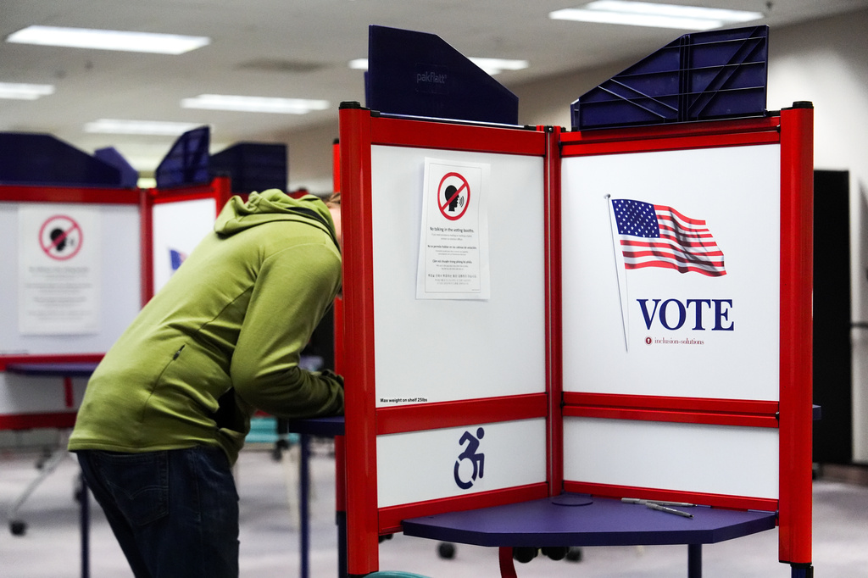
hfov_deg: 28.9
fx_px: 1687
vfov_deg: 19.4
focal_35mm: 70
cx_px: 434
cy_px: 289
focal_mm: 70
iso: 5000
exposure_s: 1/500
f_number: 2.8
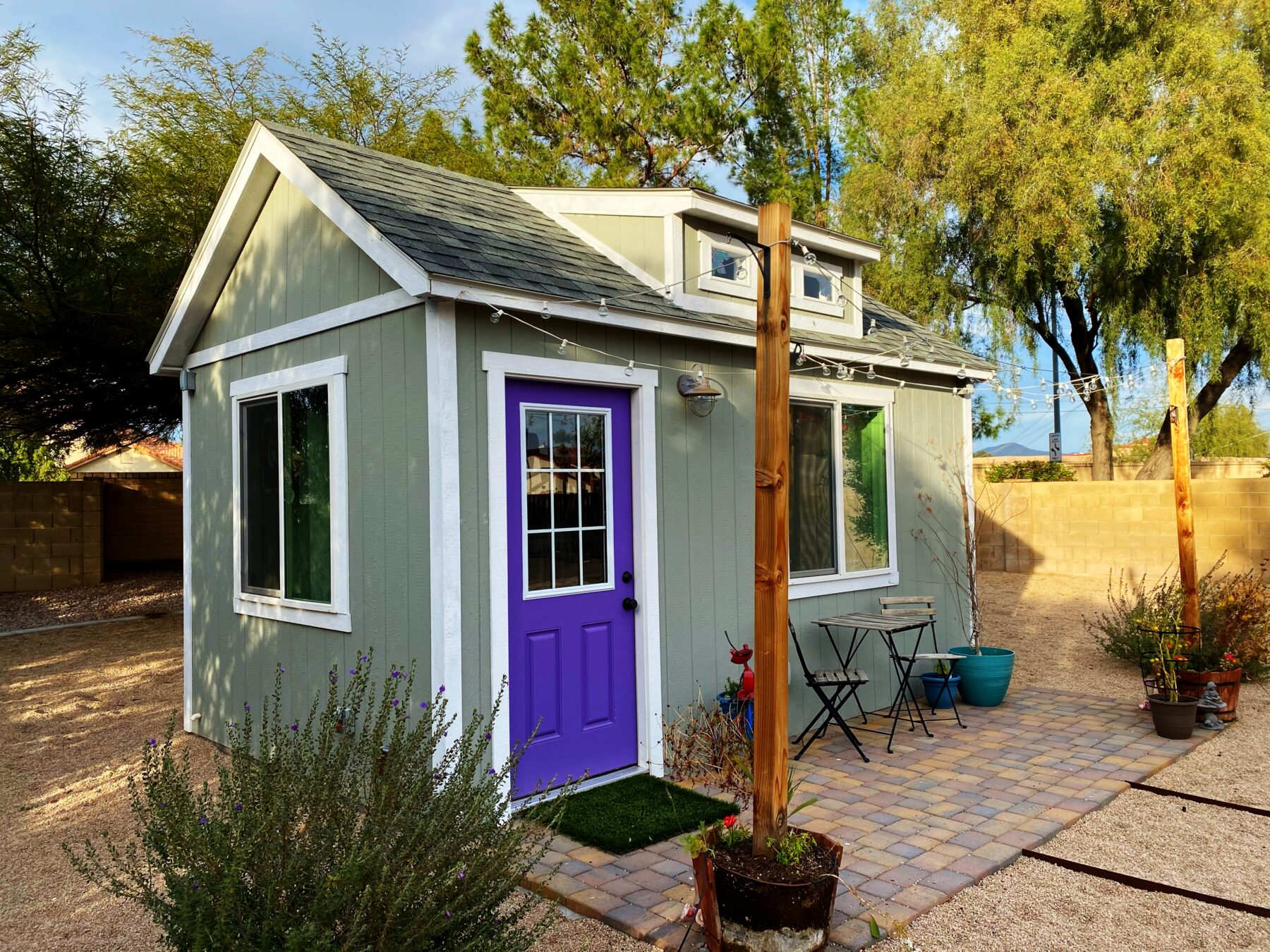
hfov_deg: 67.3
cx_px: 635
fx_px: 954
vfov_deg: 53.1
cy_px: 476
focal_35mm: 26
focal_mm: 4.25
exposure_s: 1/865
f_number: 1.8
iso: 32
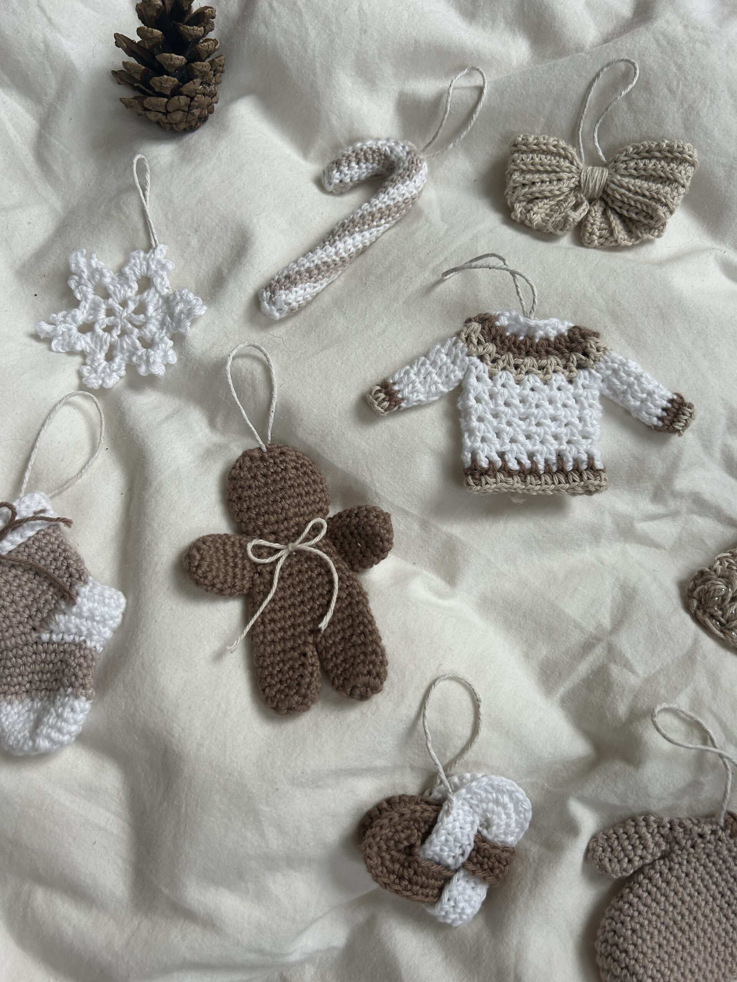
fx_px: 738
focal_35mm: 26
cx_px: 368
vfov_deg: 67.3
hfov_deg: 53.1
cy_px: 491
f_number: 1.5
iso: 100
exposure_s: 1/121
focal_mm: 5.7
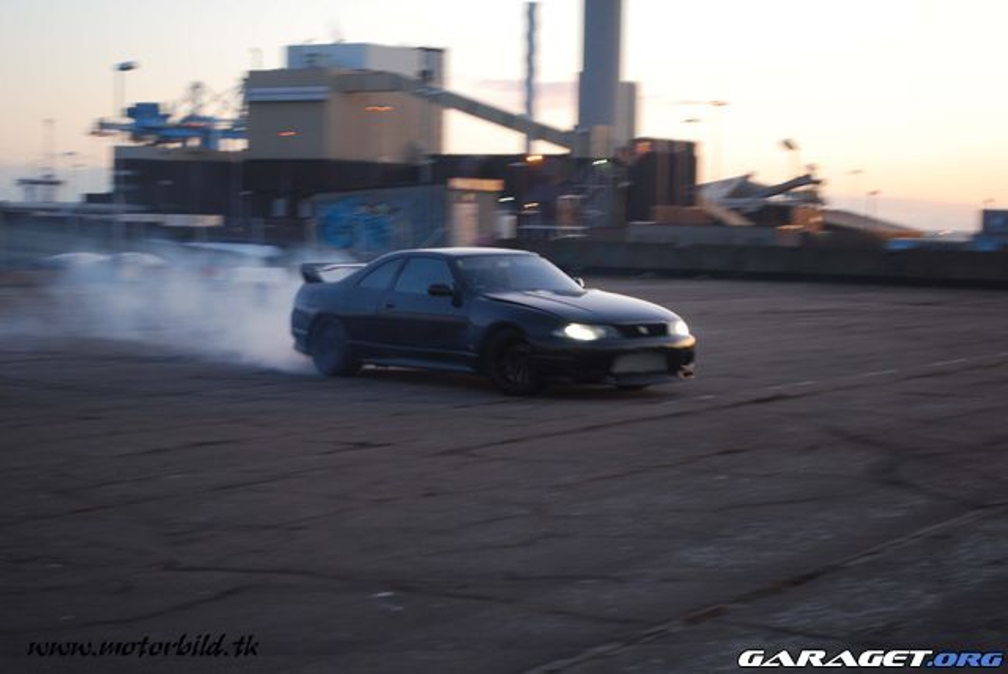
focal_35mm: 72
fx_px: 2018
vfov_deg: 19.0
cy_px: 337
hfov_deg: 28.0
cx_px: 504
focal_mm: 48
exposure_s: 1/30
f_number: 5.6
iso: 320
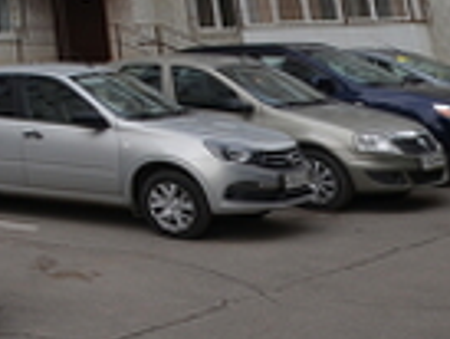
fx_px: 989
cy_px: -293
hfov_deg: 19.8
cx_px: -332
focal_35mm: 76
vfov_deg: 16.1
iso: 200
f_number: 8
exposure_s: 1/250
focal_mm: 10
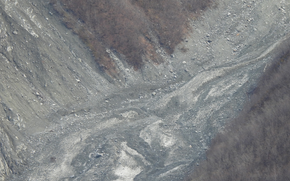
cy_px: 84
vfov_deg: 1.5
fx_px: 6718
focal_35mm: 850
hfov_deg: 2.5
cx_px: 145
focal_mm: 143
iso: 220
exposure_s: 1/500
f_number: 5.6
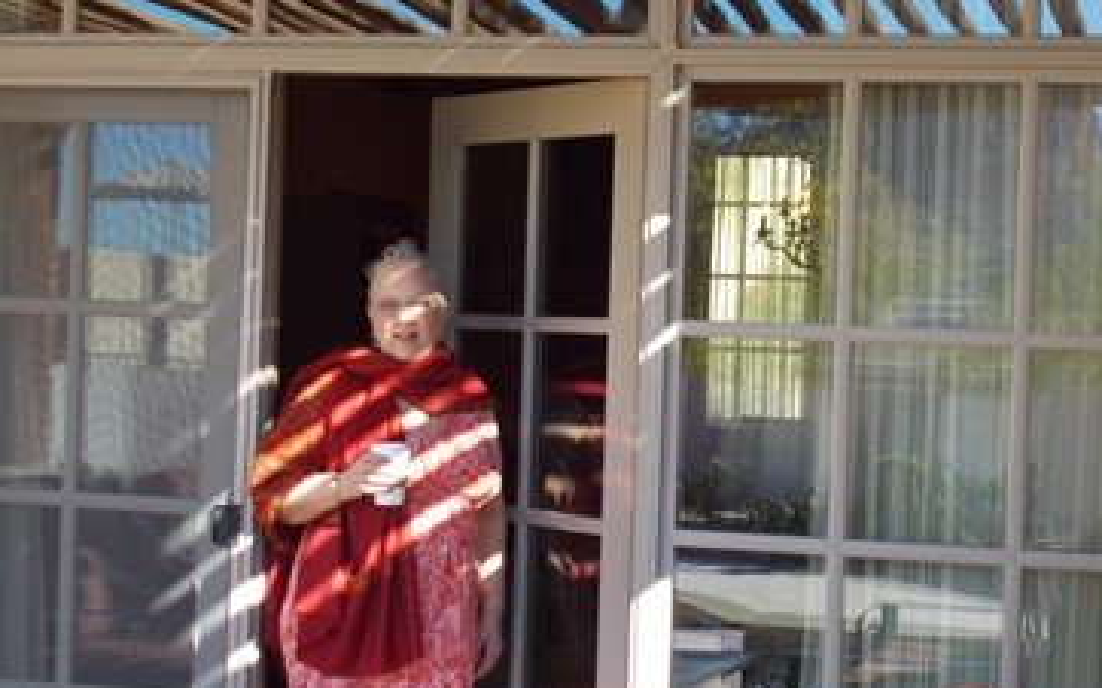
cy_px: 347
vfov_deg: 15.9
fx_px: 2462
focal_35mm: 82
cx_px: 551
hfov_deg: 25.2
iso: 200
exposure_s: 1/125
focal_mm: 13.5
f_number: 5.8
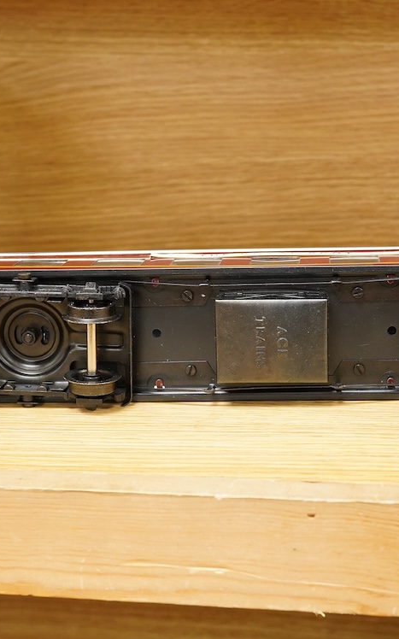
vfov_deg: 29.8
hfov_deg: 18.8
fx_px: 1201
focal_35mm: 69
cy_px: 320
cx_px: 263
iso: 2500
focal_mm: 30
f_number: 9
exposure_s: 1/80
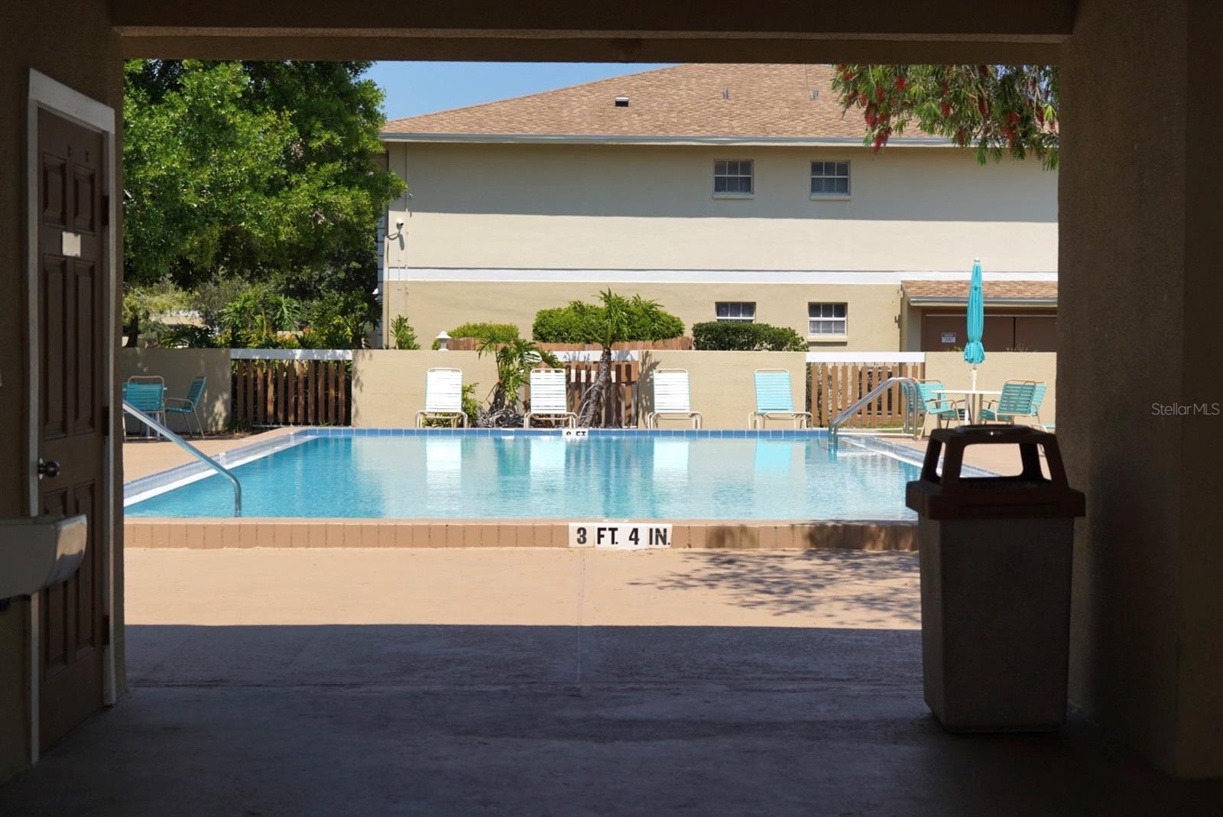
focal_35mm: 60
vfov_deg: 22.7
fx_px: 2040
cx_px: 612
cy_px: 408
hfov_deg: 33.4
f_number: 5.6
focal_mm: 60
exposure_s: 1/1250
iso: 100
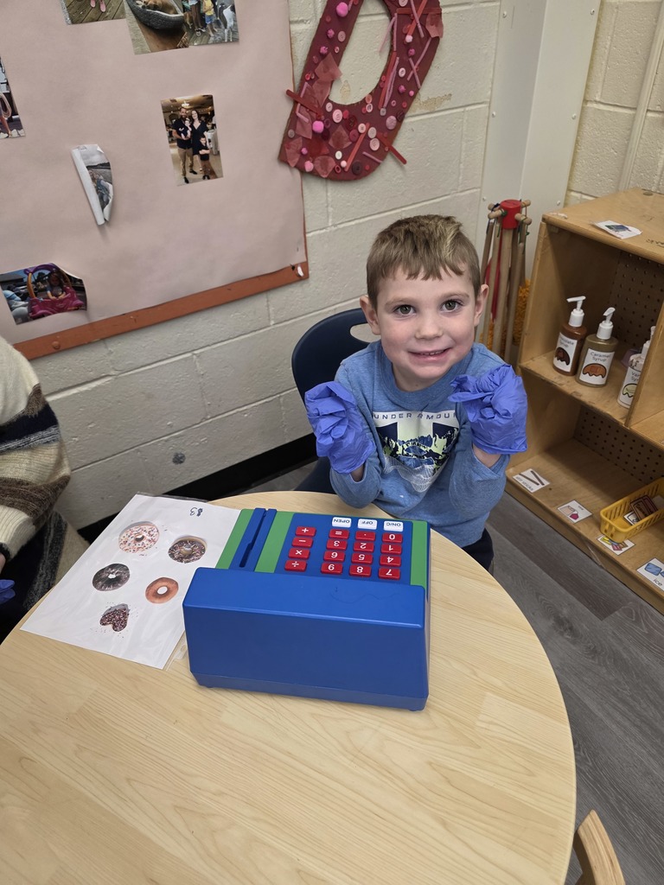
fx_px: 588
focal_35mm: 23
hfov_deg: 58.9
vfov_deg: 73.9
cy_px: 442
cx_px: 332
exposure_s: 1/120
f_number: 1.7
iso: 160
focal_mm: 6.3
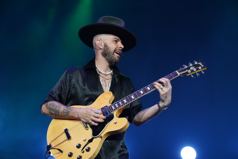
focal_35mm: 70
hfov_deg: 28.8
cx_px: 119
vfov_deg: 19.5
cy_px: 80
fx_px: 463
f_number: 4
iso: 2500
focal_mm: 70
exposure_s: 1/500
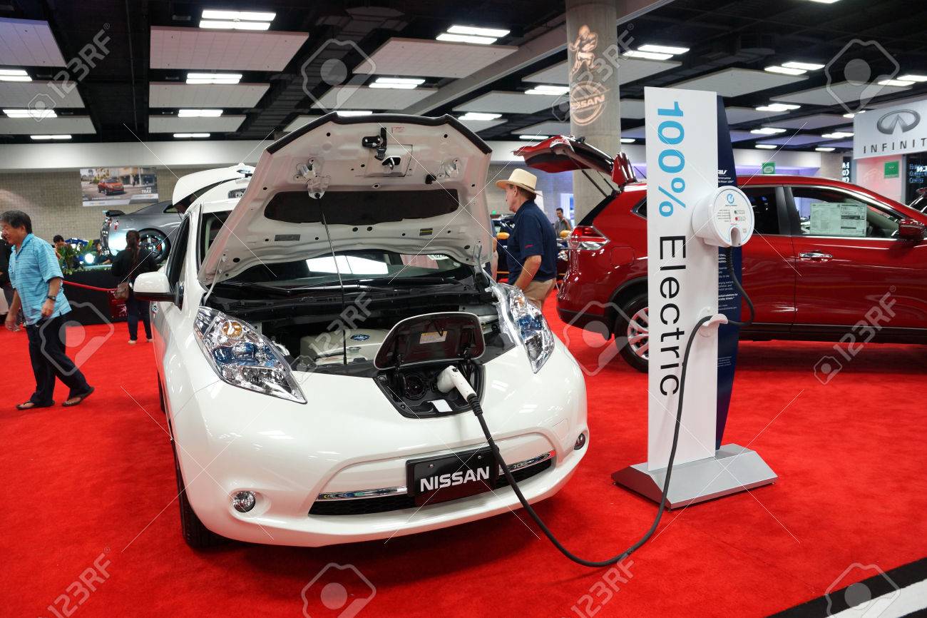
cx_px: 464
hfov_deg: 67.4
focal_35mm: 27
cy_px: 309
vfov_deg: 47.9
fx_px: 695
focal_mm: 18
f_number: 4
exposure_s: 1/60
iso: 400
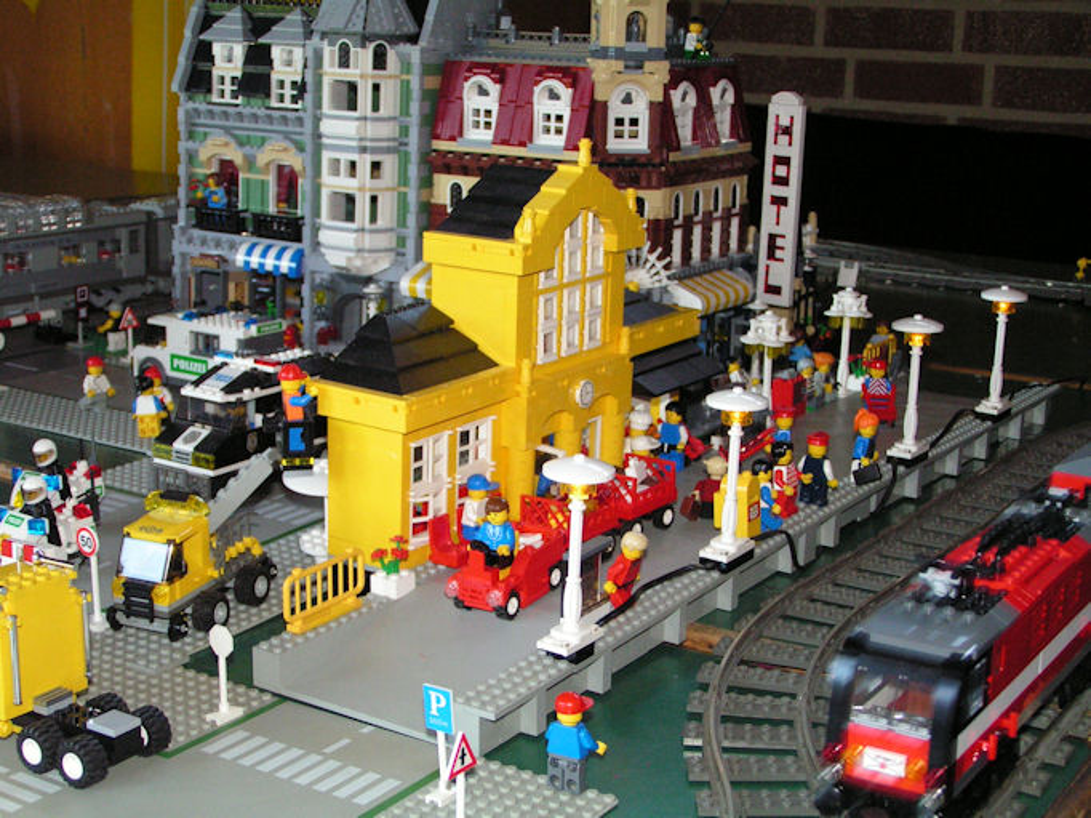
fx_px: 1764
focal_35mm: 56
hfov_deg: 34.4
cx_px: 546
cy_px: 409
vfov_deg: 26.1
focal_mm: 9.4
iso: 200
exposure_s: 1/60
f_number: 3.2
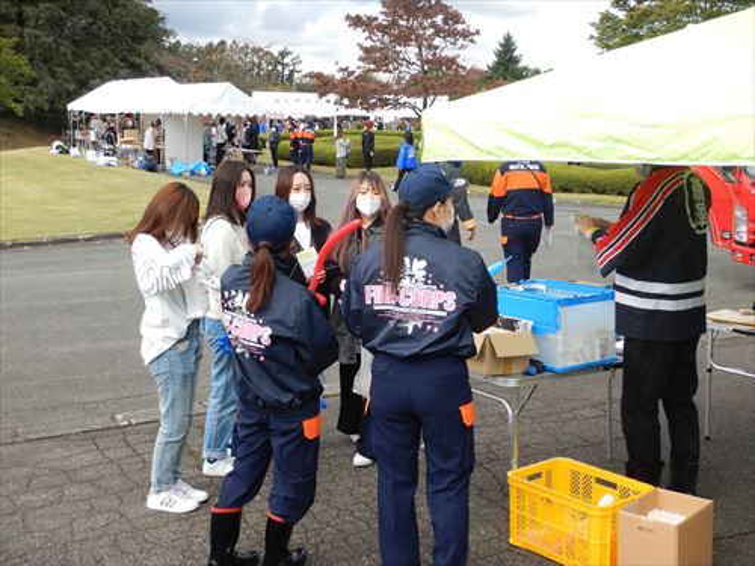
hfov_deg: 42.9
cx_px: 378
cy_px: 283
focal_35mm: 44
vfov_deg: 32.9
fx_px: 960
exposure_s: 1/250
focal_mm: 7.8
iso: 125
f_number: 4.3
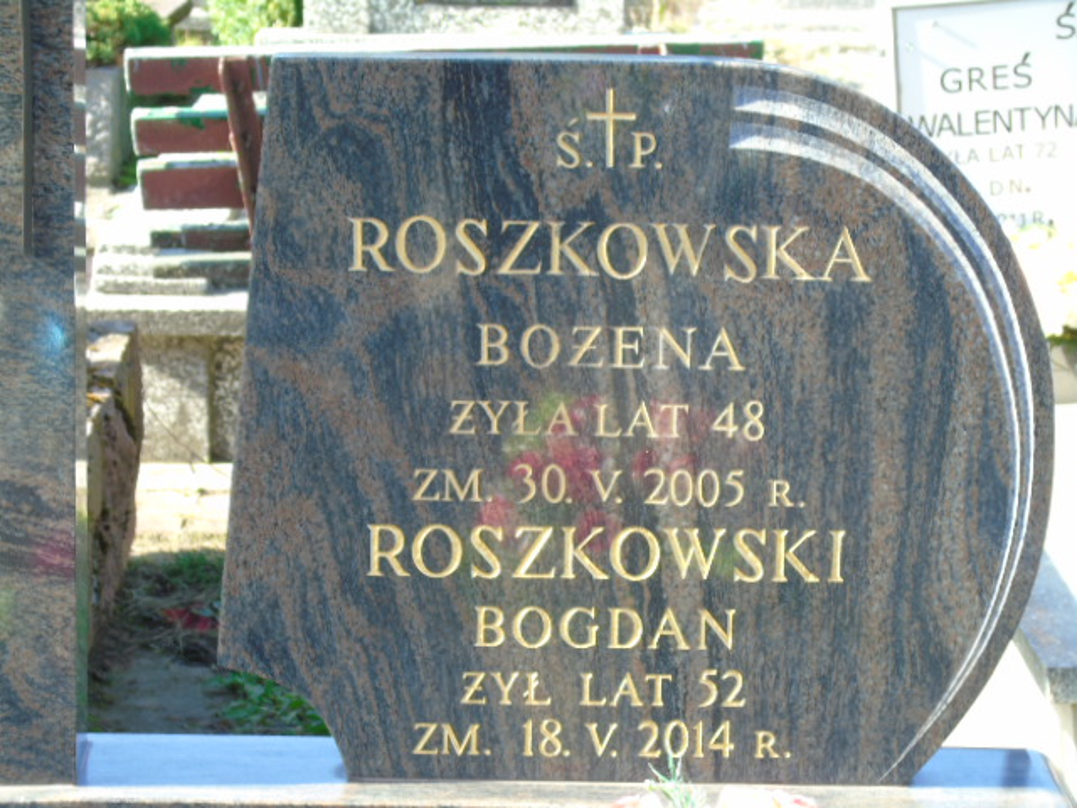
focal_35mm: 124
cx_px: 538
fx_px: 3858
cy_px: 404
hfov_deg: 15.9
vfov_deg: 12.0
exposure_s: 1/50
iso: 80
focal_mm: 22
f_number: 4.6
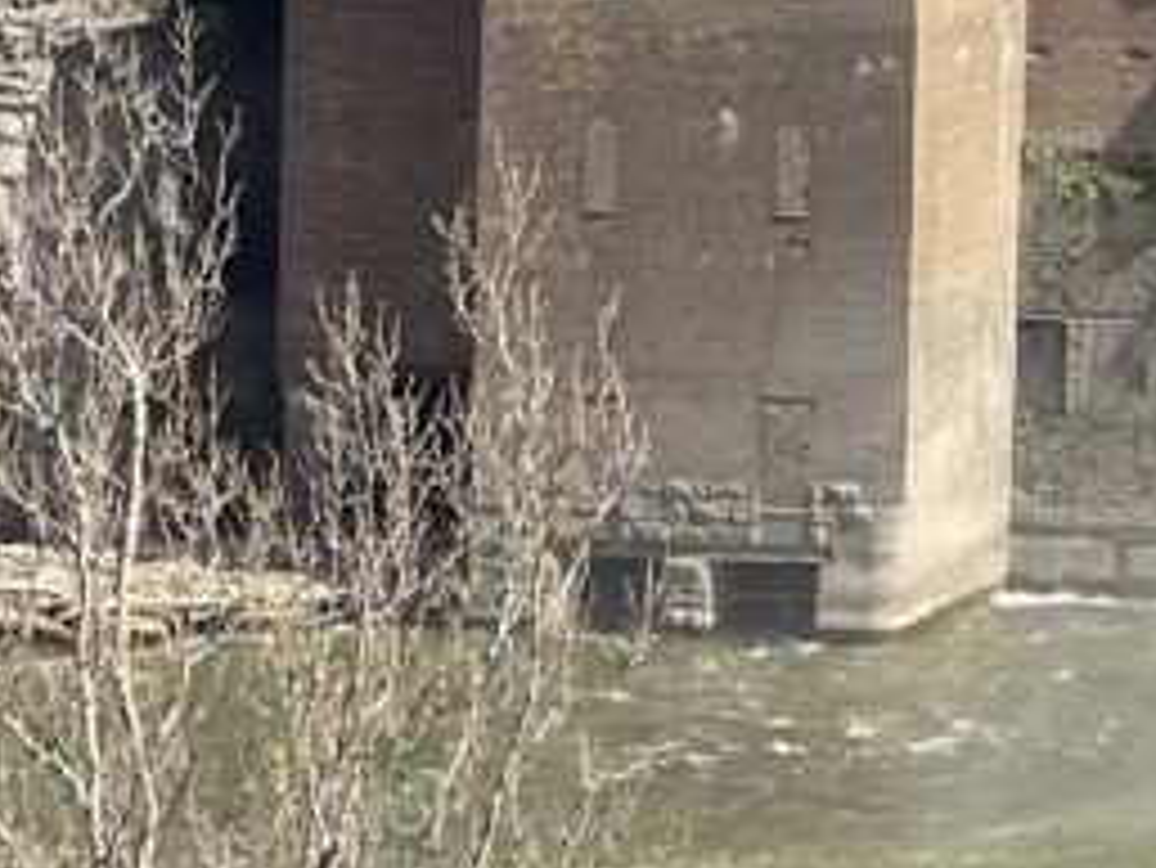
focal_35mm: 255
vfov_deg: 5.8
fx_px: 8520
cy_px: -414
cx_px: 2285
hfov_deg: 7.5
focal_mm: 7.5
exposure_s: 1/440
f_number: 2.2
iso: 20
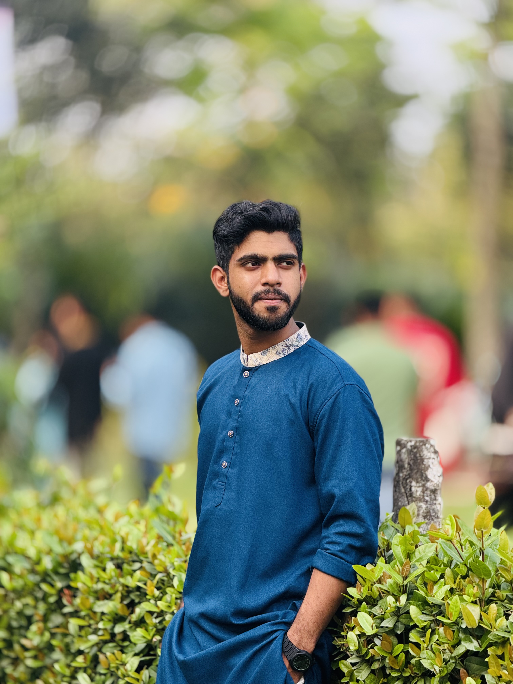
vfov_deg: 16.4
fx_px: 2371
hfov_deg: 12.3
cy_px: 342
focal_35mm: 120
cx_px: 256
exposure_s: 1/99
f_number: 2.8
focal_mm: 15.66
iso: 50
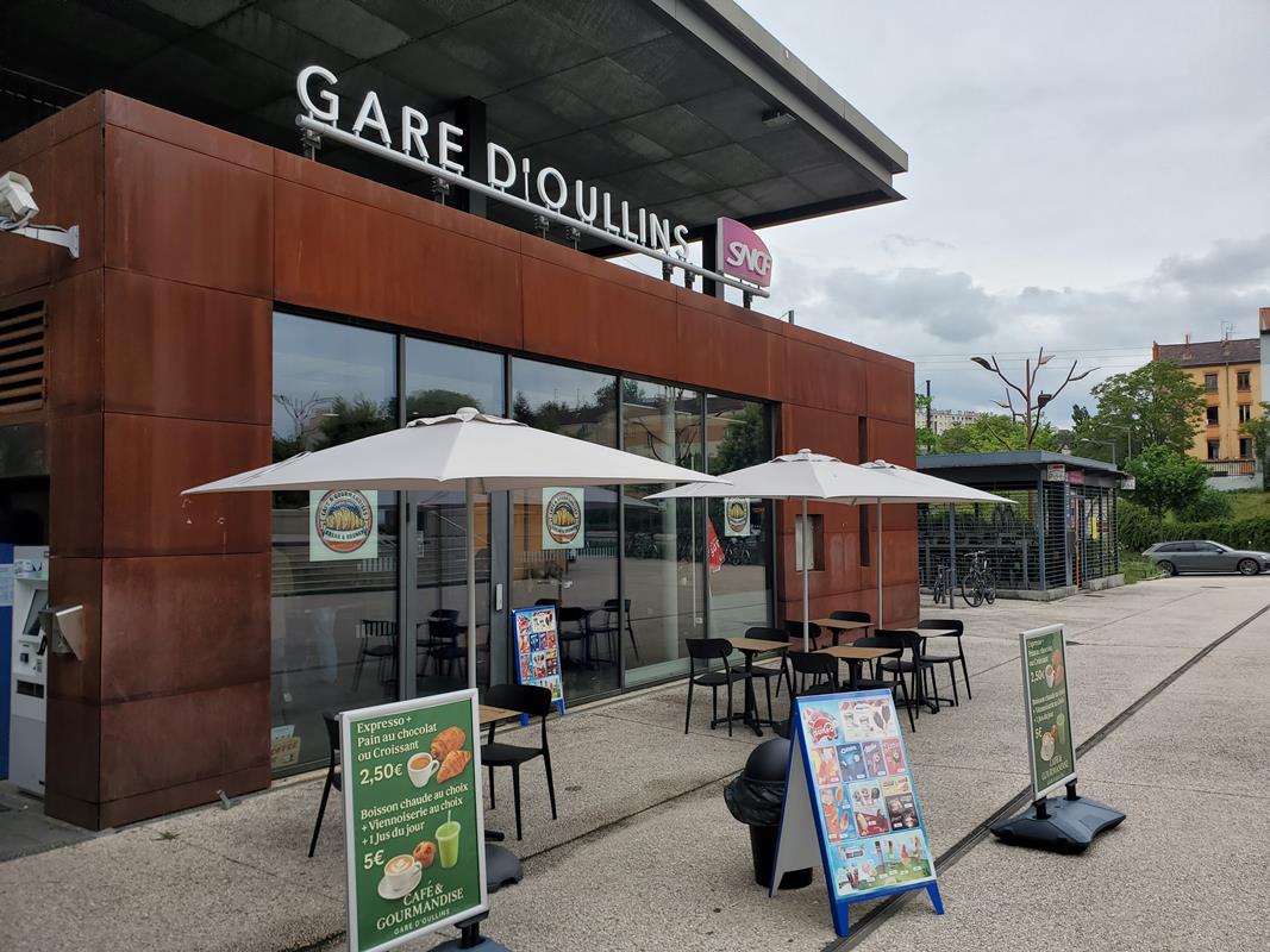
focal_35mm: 26
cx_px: 635
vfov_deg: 53.1
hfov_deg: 67.3
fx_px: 954
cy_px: 476
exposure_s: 1/1013
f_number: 2.4
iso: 50
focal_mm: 4.3
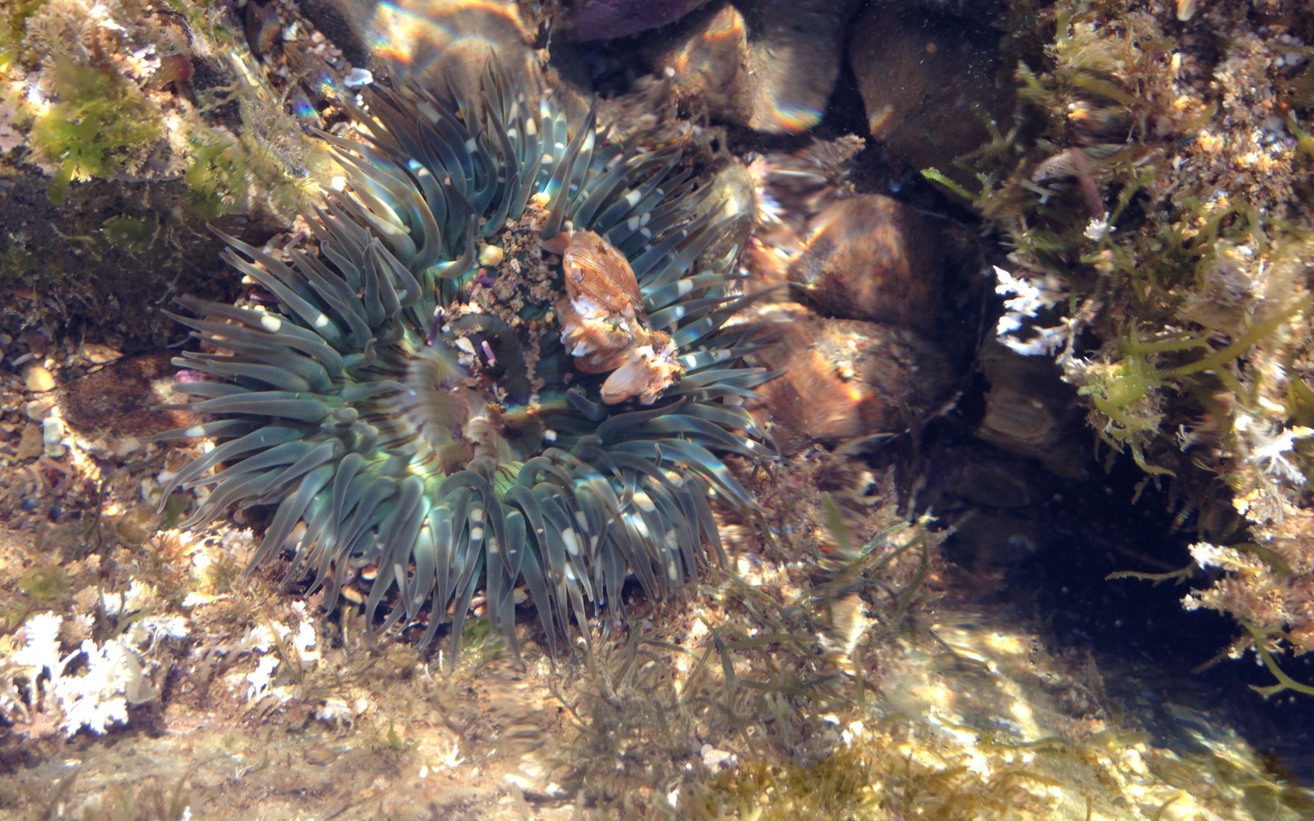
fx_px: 1289
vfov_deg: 35.3
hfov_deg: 54.0
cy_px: 393
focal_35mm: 36
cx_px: 664
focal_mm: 4.12
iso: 50
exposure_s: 1/188
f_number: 2.4
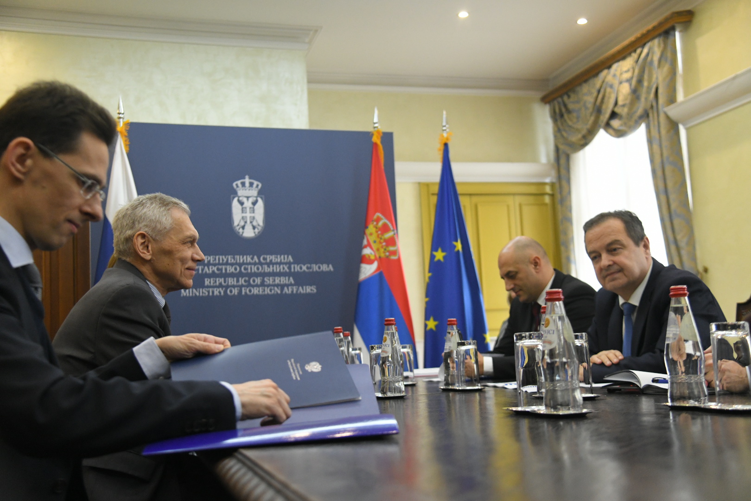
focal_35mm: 40
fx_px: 834
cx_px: 376
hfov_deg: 48.5
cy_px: 250
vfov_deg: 33.4
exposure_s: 1/125
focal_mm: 40
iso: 4000
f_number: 4
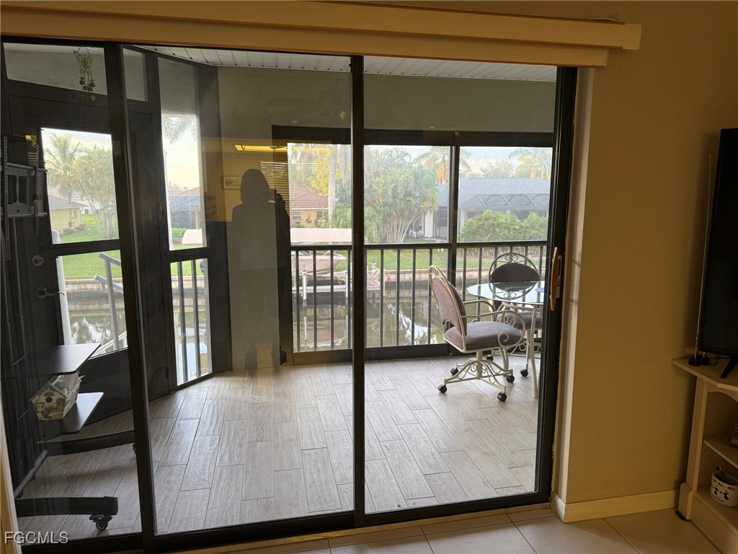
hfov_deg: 71.6
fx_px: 512
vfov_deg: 56.8
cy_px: 277
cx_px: 369
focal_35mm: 24
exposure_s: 1/60
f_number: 1.78
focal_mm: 6.76
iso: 200
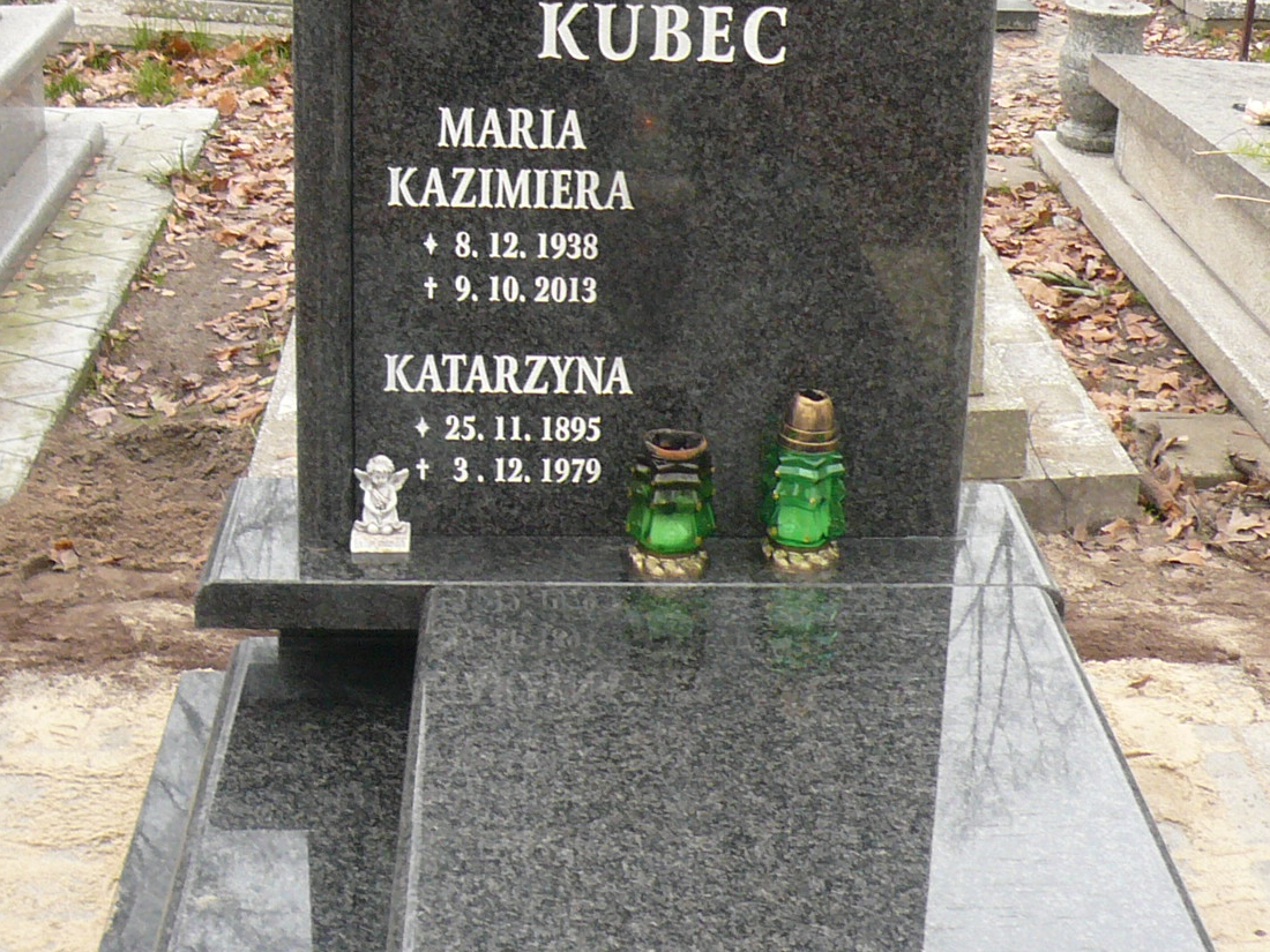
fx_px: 2348
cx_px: 725
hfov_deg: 30.2
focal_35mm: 64
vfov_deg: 22.8
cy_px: 264
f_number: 2.8
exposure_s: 1/25
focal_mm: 4.7
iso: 100
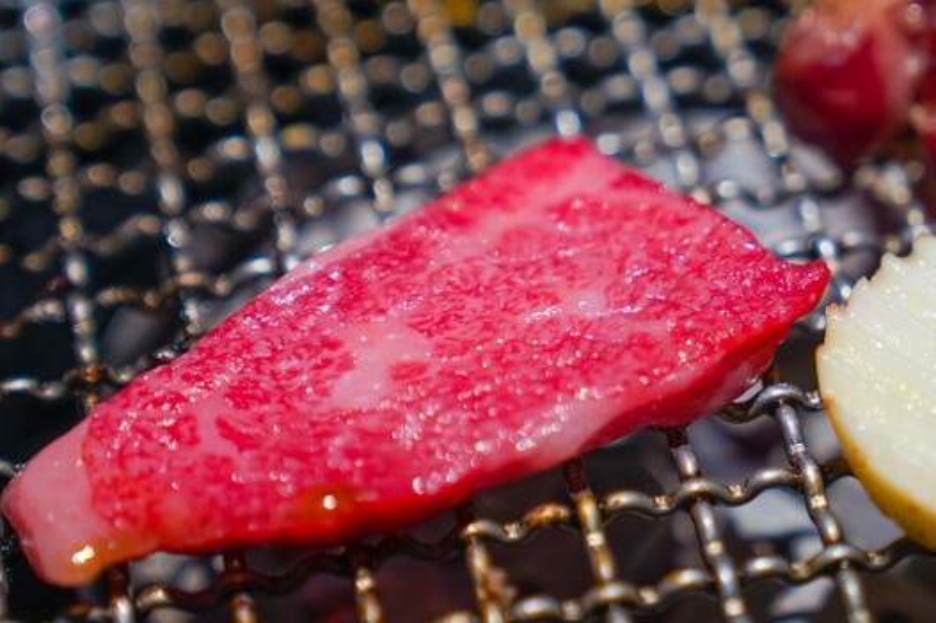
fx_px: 2937
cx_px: 696
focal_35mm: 113
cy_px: 273
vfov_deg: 12.1
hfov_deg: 18.0
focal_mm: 70
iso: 500
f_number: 2.8
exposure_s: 1/80
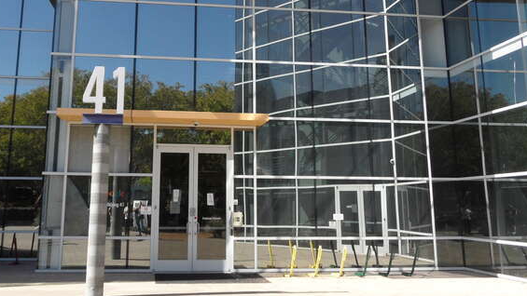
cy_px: 86
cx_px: 210
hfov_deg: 53.6
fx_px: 517
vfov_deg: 31.6
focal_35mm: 37
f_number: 3.2
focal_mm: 3.9
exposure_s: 1/500
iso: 80
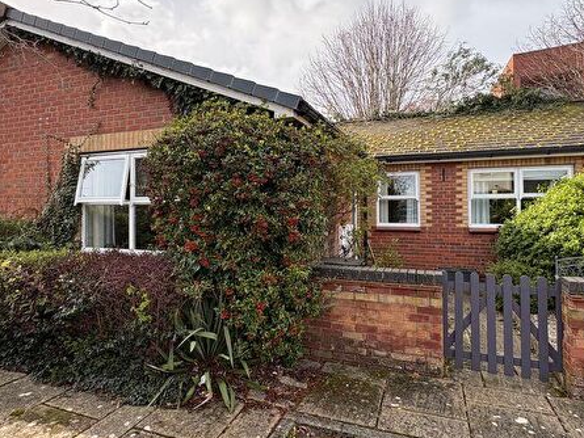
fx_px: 371
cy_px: 201
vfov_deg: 61.0
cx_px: 286
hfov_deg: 76.4
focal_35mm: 22
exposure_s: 1/498
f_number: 2.2
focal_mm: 2.22
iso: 64
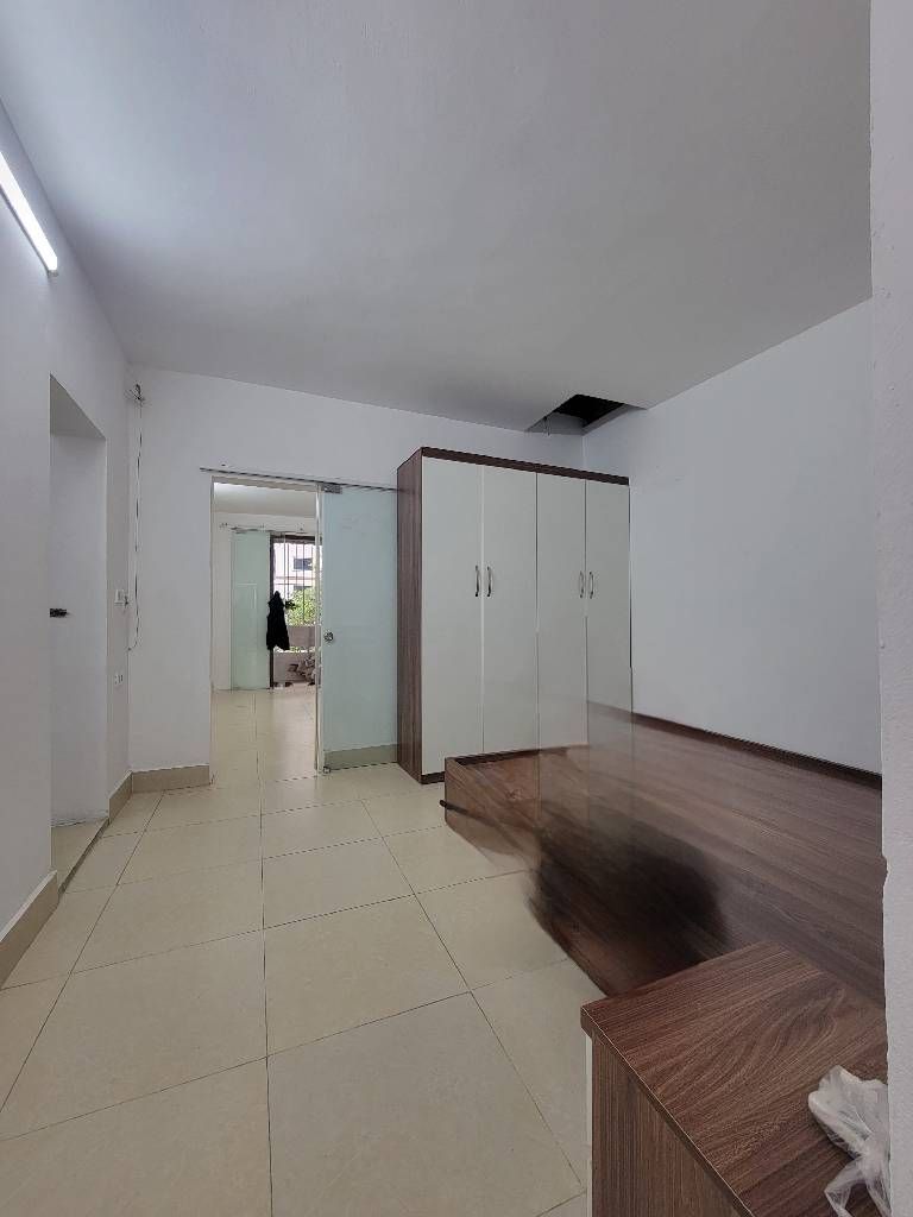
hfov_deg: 89.9
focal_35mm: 13
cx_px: 456
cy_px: 608
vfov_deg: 106.2
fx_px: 457
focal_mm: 2.2
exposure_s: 1/60.2
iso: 50
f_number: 2.2
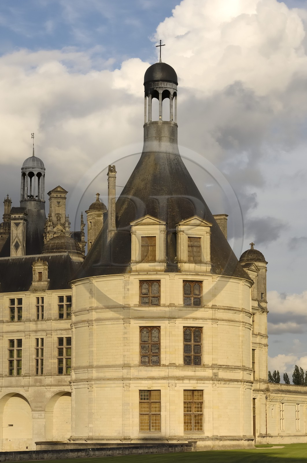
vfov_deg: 21.9
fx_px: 1193
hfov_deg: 14.7
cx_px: 154
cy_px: 232
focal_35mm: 93
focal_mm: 62
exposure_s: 1/160
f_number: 10
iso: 100
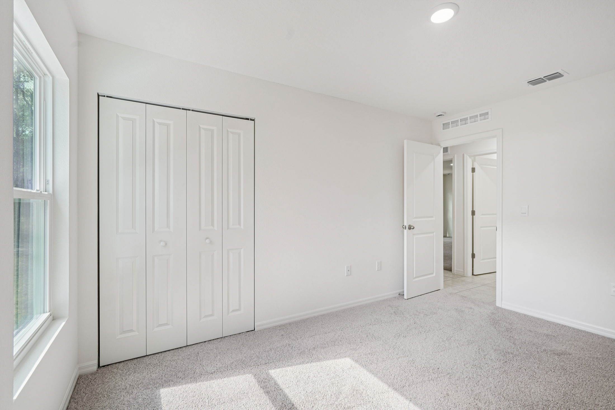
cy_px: 205
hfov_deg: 96.7
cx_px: 308
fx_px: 273
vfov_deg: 73.7
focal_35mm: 16
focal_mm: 16
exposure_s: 1/45
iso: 400
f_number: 8
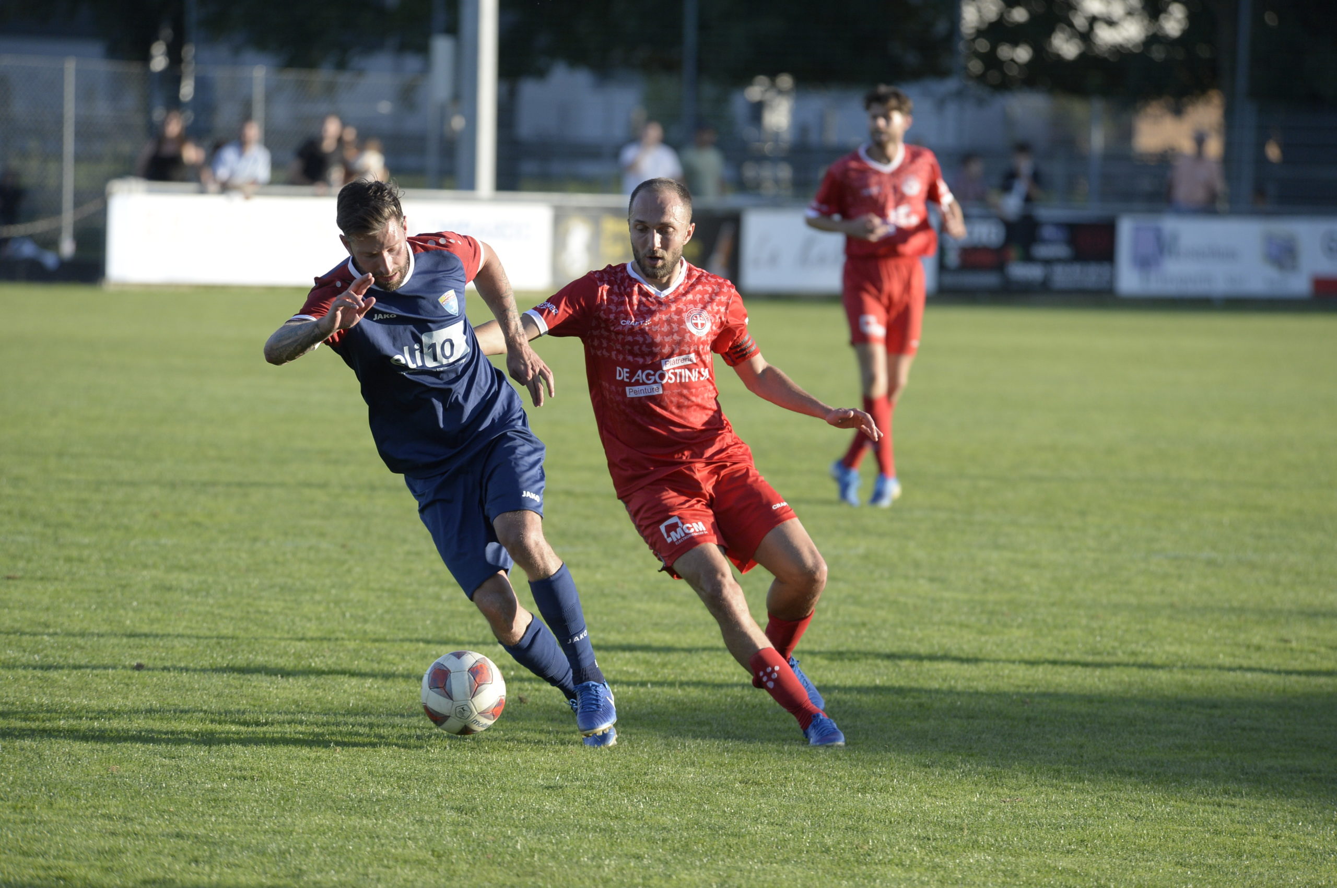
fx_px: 10016
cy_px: 444
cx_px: 668
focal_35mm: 270
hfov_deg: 7.6
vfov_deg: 5.1
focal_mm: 270
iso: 1100
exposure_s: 1/2000
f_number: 5.3
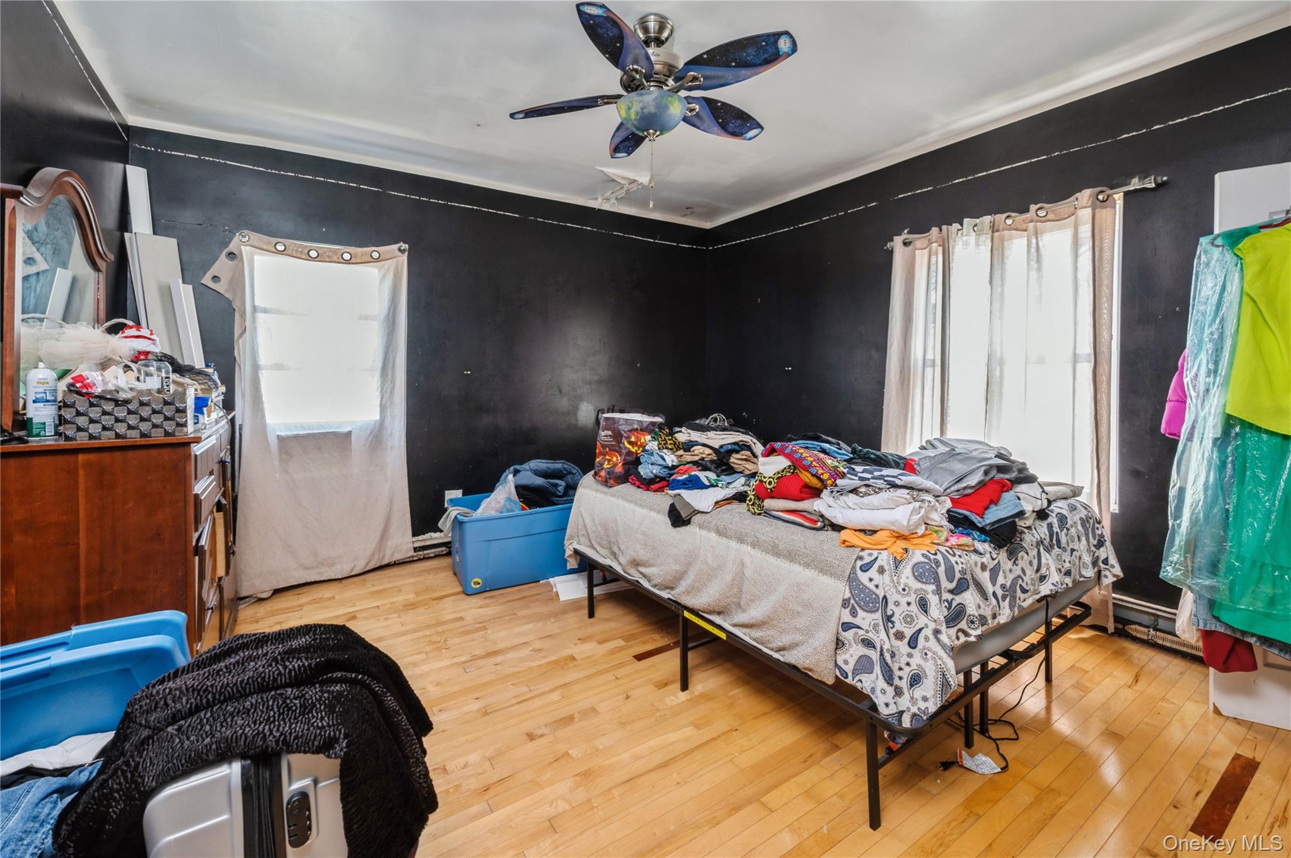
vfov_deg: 81.1
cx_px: 646
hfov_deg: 104.3
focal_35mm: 14
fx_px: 502
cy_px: 429
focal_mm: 14
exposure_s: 1/2.5
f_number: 10
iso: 200
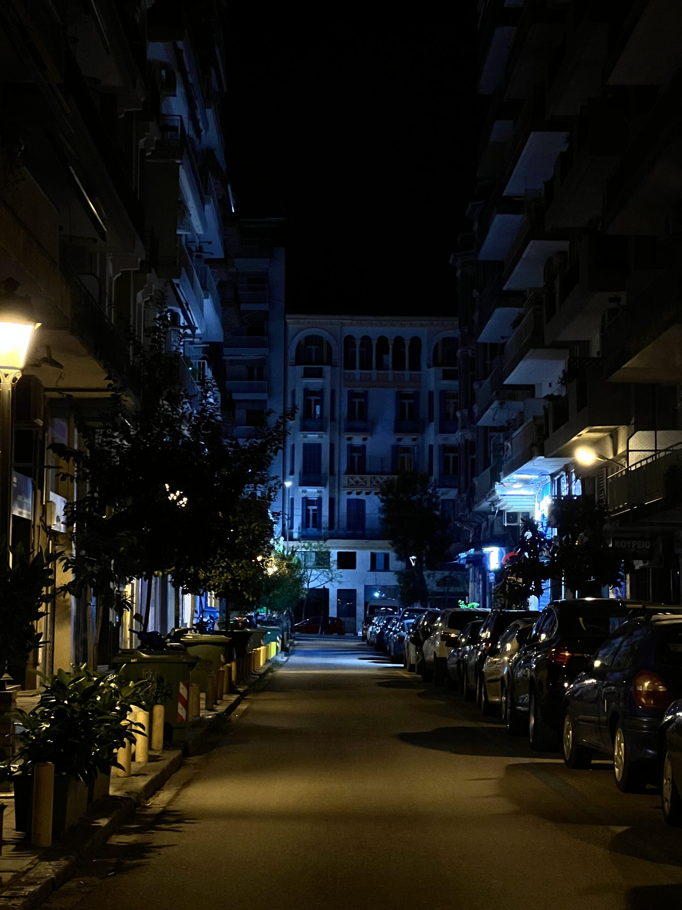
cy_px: 455
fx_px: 2023
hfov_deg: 19.1
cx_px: 341
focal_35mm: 77
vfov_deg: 25.3
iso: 500
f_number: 2.8
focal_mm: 9
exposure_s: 1/50
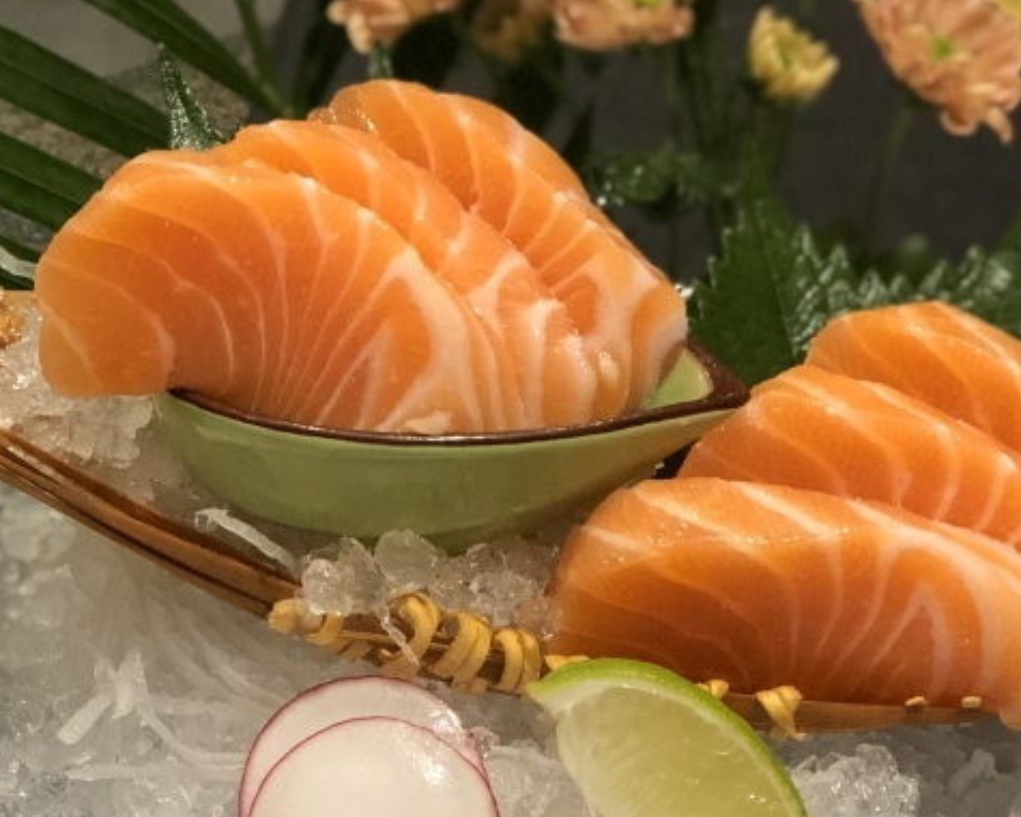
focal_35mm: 120
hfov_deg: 16.0
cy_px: 185
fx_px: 3626
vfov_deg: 12.8
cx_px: 664
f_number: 2.8
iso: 250
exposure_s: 1/33
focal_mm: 6.6
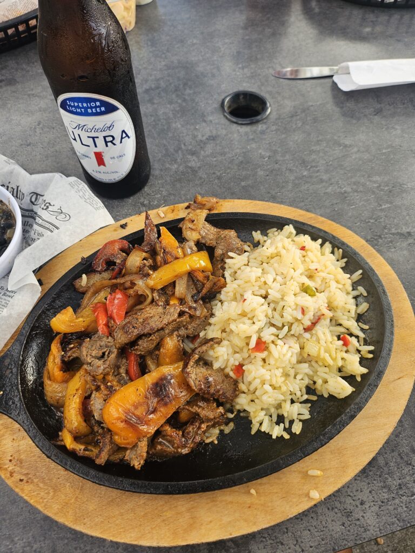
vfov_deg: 71.6
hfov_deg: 56.8
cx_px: 208
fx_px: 384
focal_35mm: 24
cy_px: 276
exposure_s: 1/434
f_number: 1.8
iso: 50
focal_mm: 5
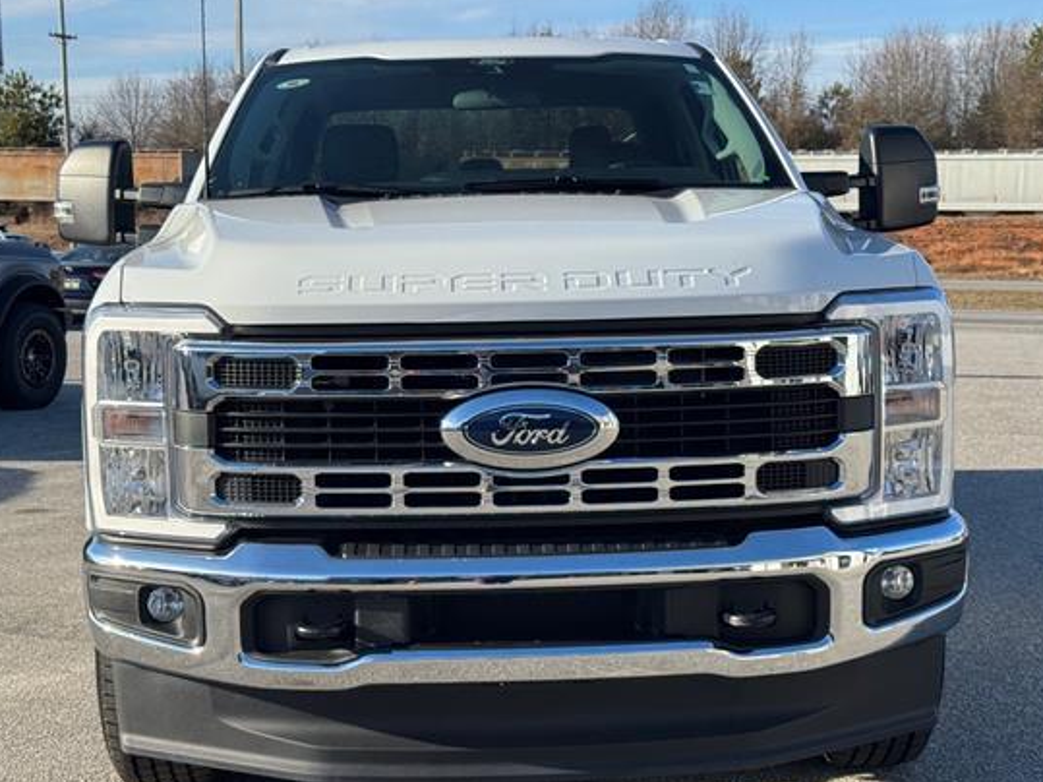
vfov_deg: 25.6
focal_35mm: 57
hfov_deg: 33.8
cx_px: 513
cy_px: 420
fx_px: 1717
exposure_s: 1/2611
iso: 64
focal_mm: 6.76
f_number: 1.78
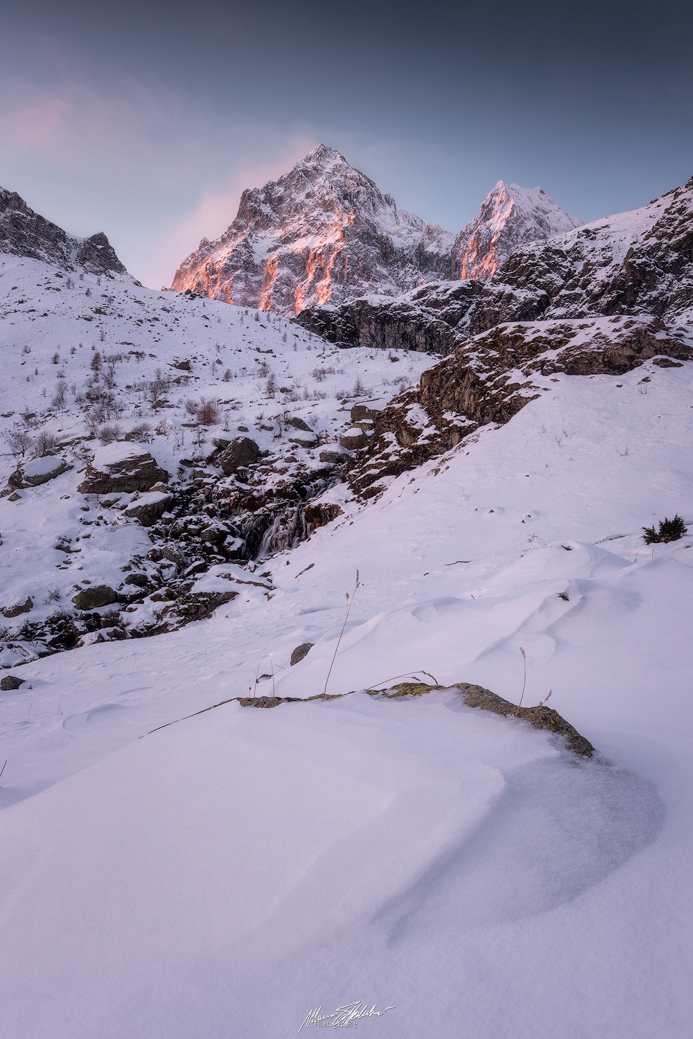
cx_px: 346
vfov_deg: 64.6
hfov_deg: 45.7
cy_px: 520
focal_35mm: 28
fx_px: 823
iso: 100
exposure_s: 1/6
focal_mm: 19
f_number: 13
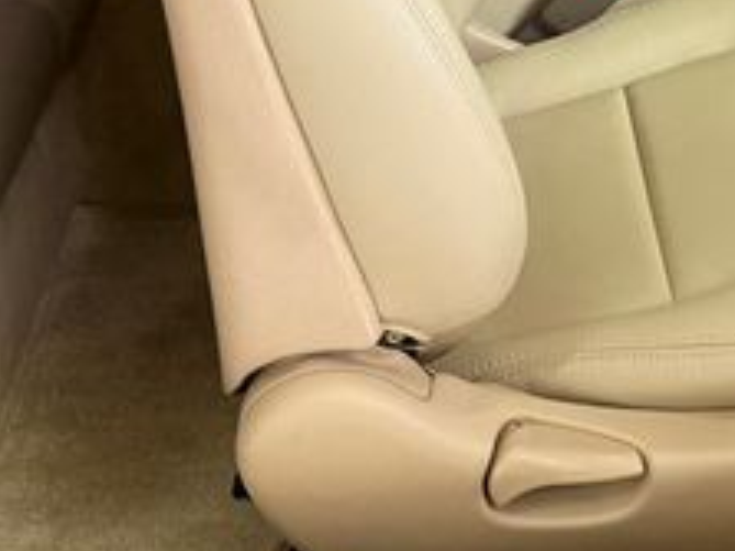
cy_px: -148
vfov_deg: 19.7
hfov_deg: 27.0
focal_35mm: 69
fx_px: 1464
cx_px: 682
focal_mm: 6.76
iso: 400
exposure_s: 1/60
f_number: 1.78
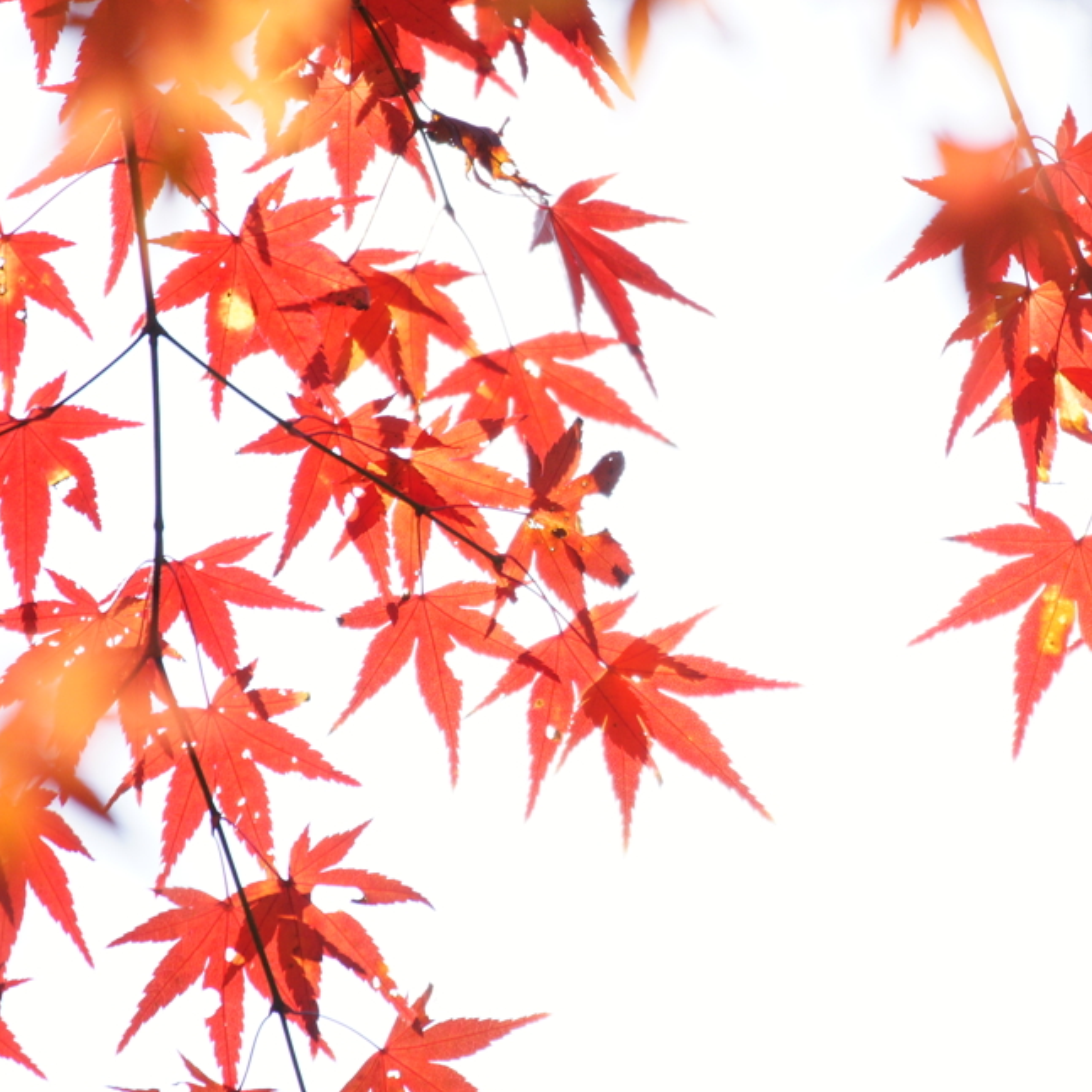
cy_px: 530
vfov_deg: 2.9
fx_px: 21593
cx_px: 814
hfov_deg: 2.9
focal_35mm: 605
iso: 200
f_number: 5.6
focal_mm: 300
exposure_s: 1/1250
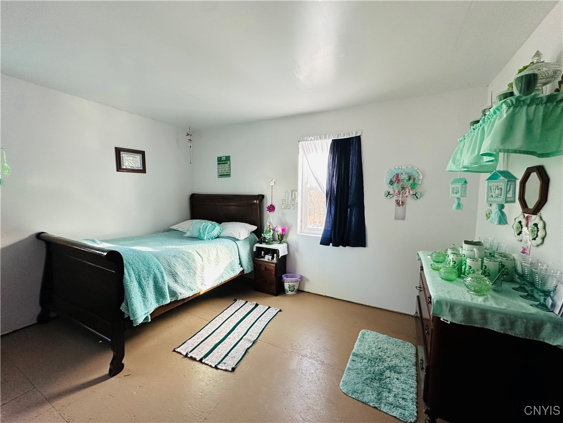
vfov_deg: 85.7
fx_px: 228
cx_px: 282
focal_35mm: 14
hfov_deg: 102.1
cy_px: 212
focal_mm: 2.22
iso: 160
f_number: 2.2
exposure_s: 1/99
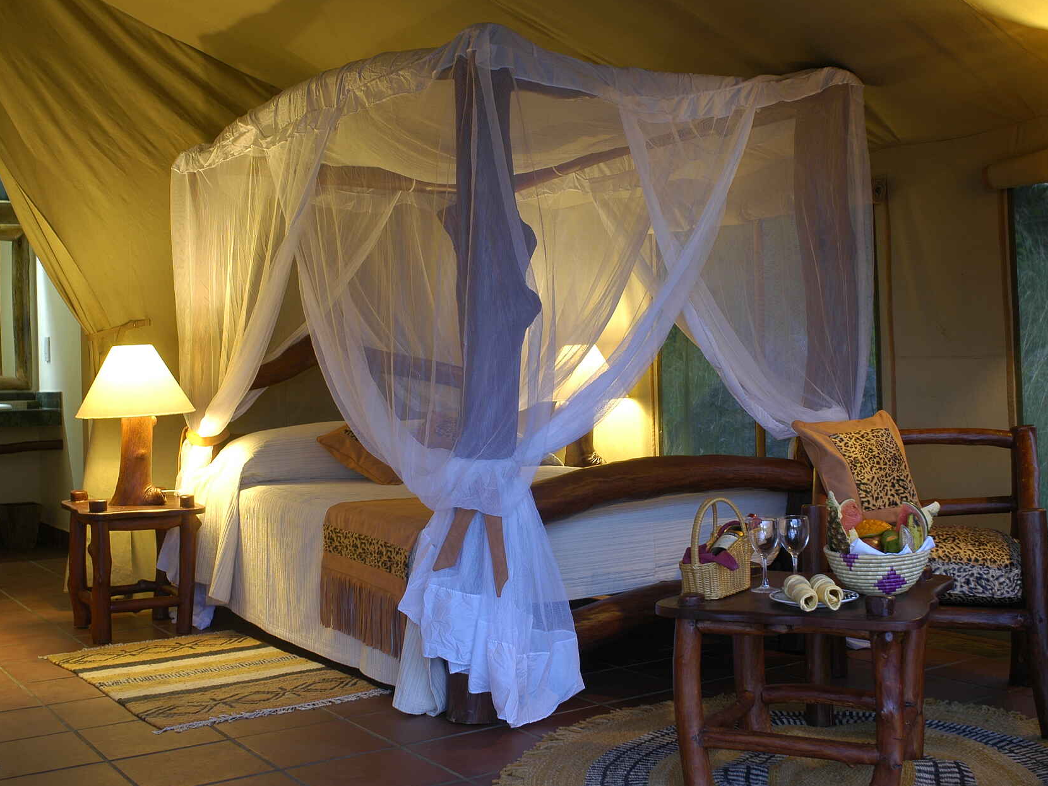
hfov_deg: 46.8
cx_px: 532
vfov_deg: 36.0
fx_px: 1211
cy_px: 396
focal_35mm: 40
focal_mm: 24
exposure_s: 1/4
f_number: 4
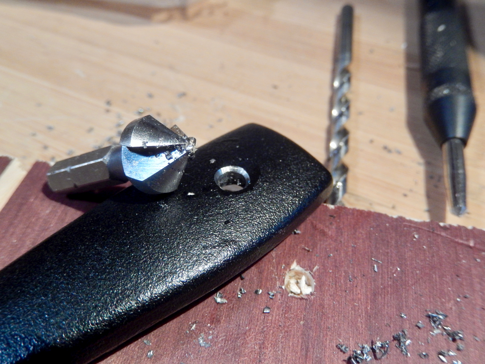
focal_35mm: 32
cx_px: 242
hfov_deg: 56.8
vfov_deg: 44.2
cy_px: 182
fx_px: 448
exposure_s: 1/30
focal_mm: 5.7
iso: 400
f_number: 3.8
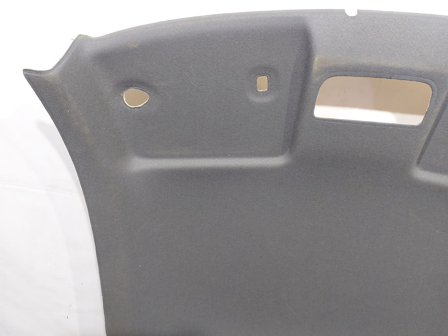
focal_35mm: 24
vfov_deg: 56.8
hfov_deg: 71.6
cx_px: 224
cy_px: 168
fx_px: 311
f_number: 1.8
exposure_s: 1/50
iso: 200
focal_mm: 5.23
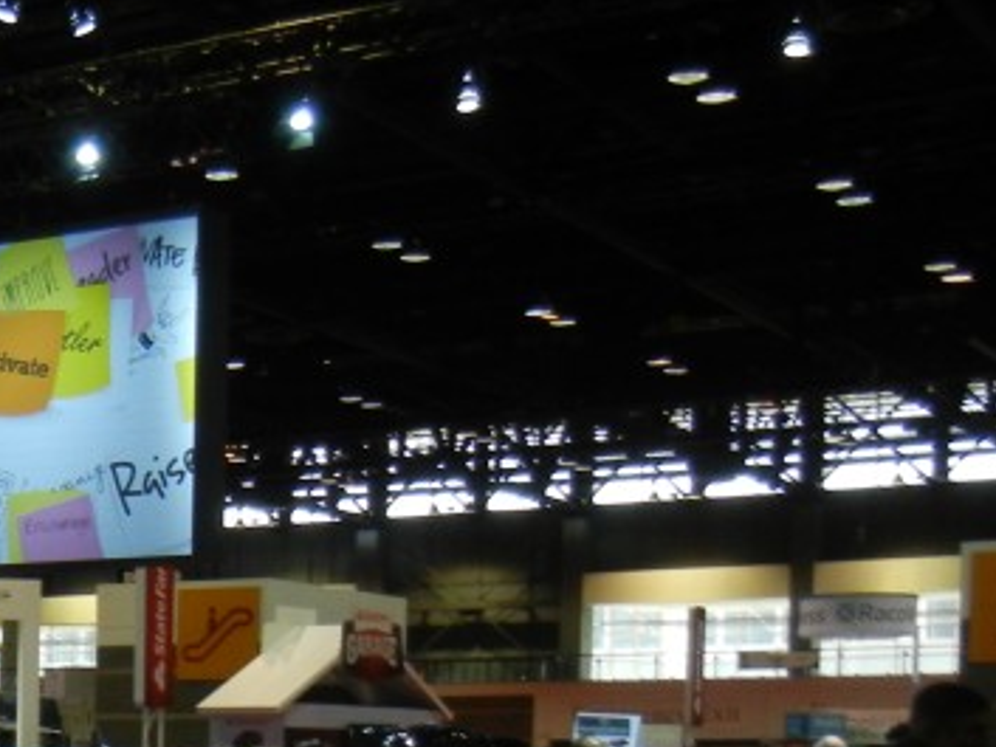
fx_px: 2504
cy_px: 919
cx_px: -206
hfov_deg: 20.9
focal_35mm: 87
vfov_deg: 16.2
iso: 301
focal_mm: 5.4
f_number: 3.5
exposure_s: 1/91.6
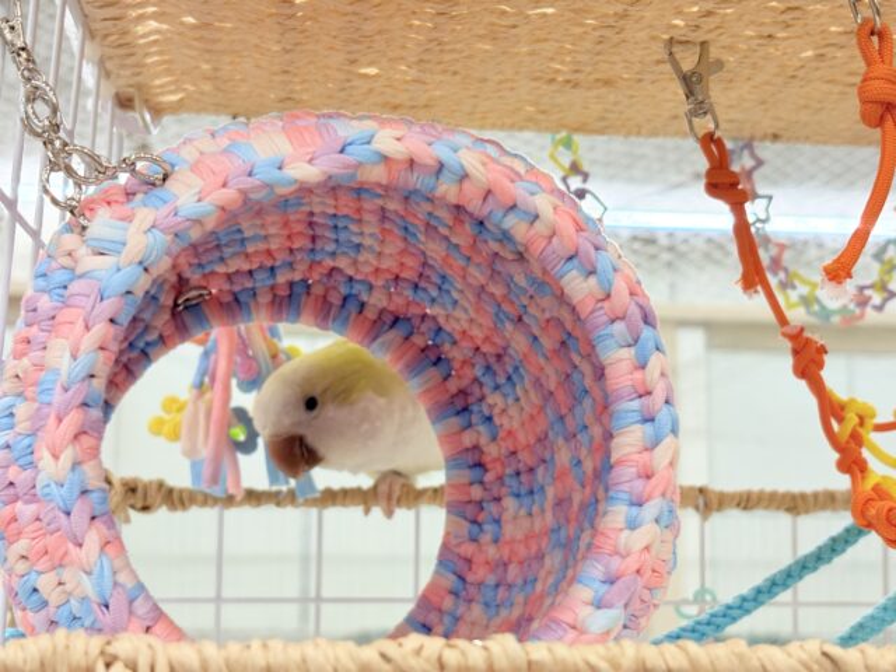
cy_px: 336
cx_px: 448
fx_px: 1346
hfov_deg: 36.8
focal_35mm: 52
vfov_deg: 28.0
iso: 100
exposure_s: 1/100
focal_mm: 5.96
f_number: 1.6
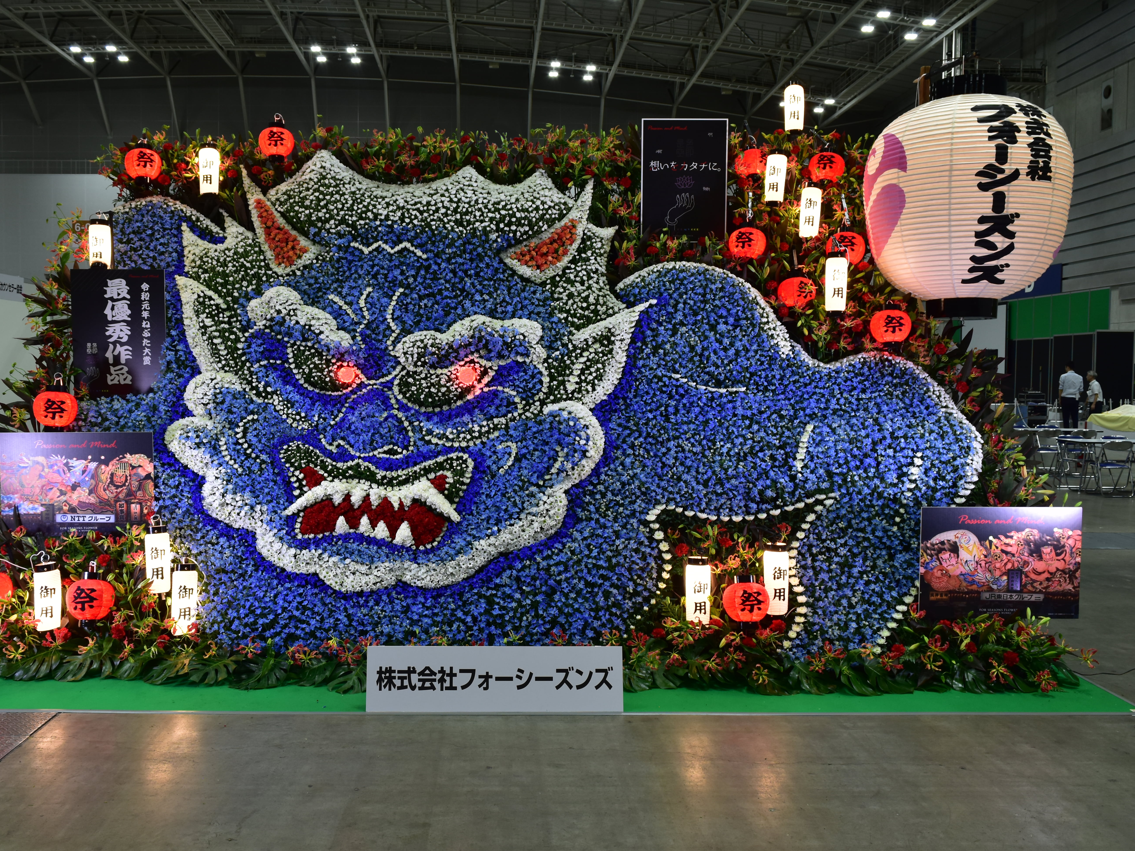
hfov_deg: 59.8
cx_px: 500
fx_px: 984
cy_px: 415
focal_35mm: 30
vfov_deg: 46.8
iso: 400
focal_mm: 18
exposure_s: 1/30
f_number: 7.1
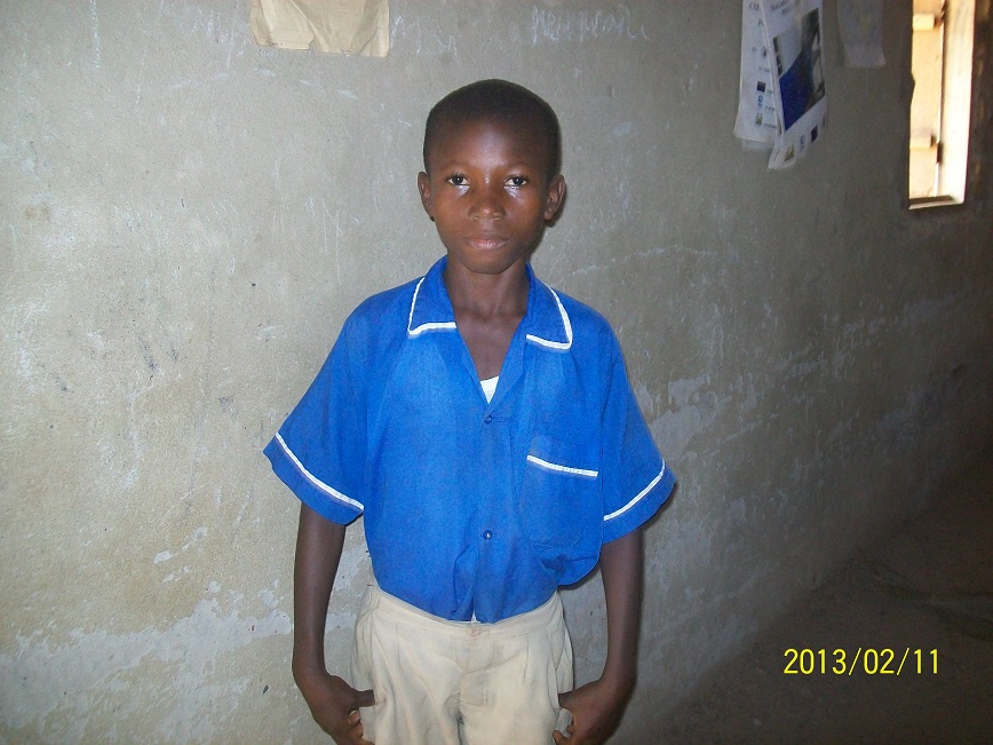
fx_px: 1033
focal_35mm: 36
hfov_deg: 51.4
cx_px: 496
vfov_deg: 39.7
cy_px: 372
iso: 160
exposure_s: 1/60
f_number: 2.7
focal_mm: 6
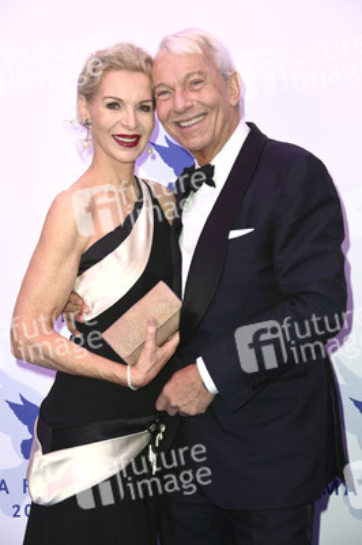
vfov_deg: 23.9
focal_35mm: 85
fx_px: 1284
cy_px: 272
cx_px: 181
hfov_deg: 16.0
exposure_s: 1/250
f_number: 5.6
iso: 800
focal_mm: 85
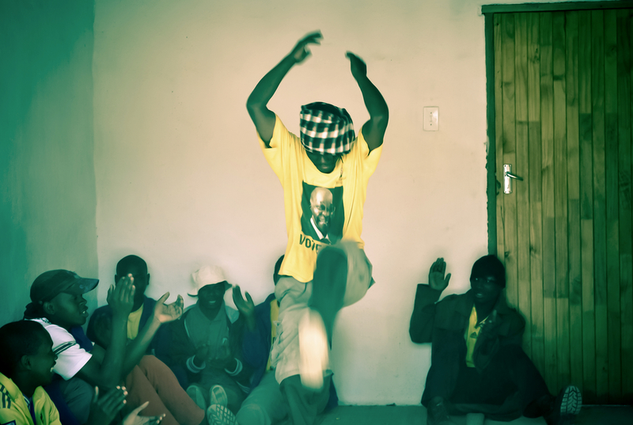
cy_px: 212
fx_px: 1374
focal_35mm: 78
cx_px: 316
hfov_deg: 25.9
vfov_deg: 17.6
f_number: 5.6
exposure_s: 1/100
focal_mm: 52
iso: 200
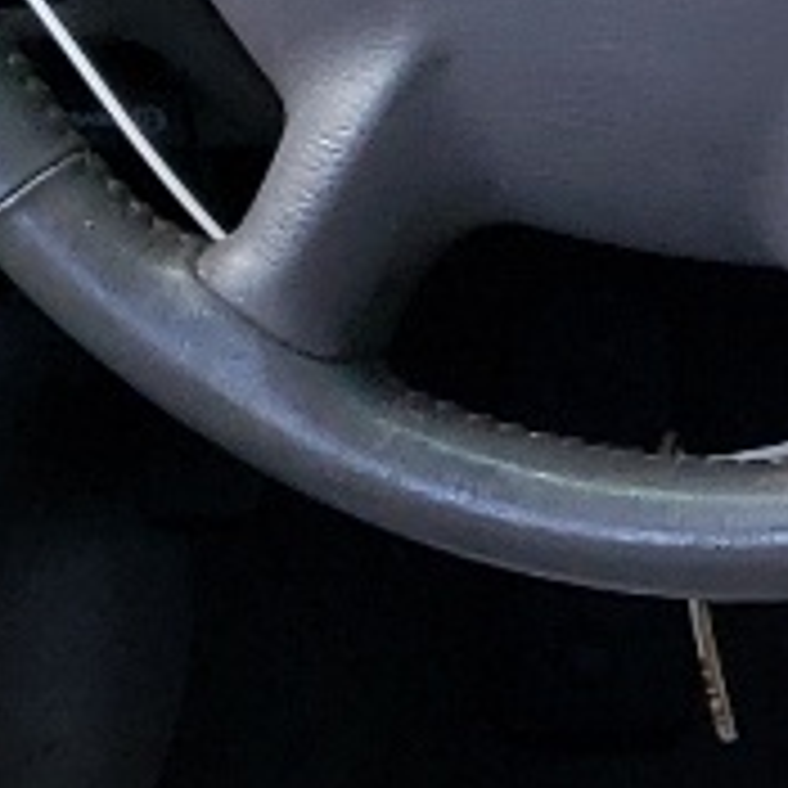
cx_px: 2373
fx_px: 5408
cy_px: 941
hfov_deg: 7.4
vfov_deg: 8.2
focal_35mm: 210
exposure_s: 1/145
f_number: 1.5
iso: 50
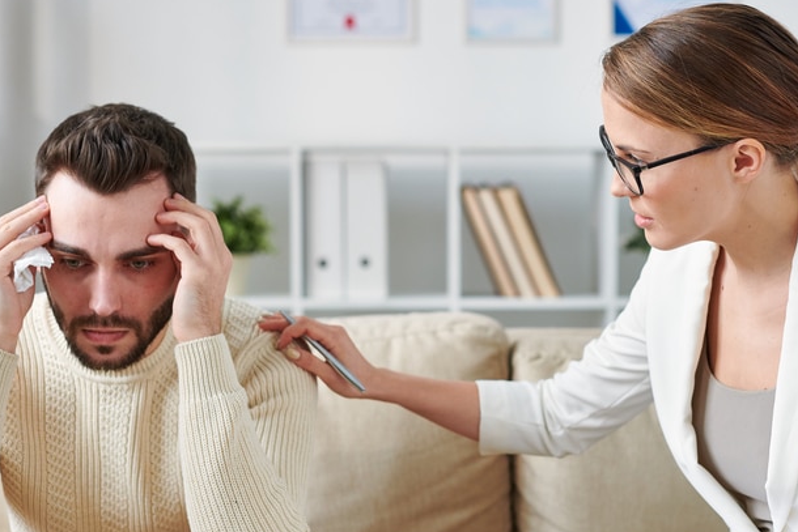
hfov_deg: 24.7
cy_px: 292
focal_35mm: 82
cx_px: 438
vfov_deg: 16.7
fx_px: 1818
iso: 640
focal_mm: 50
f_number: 2.8
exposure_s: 1/200
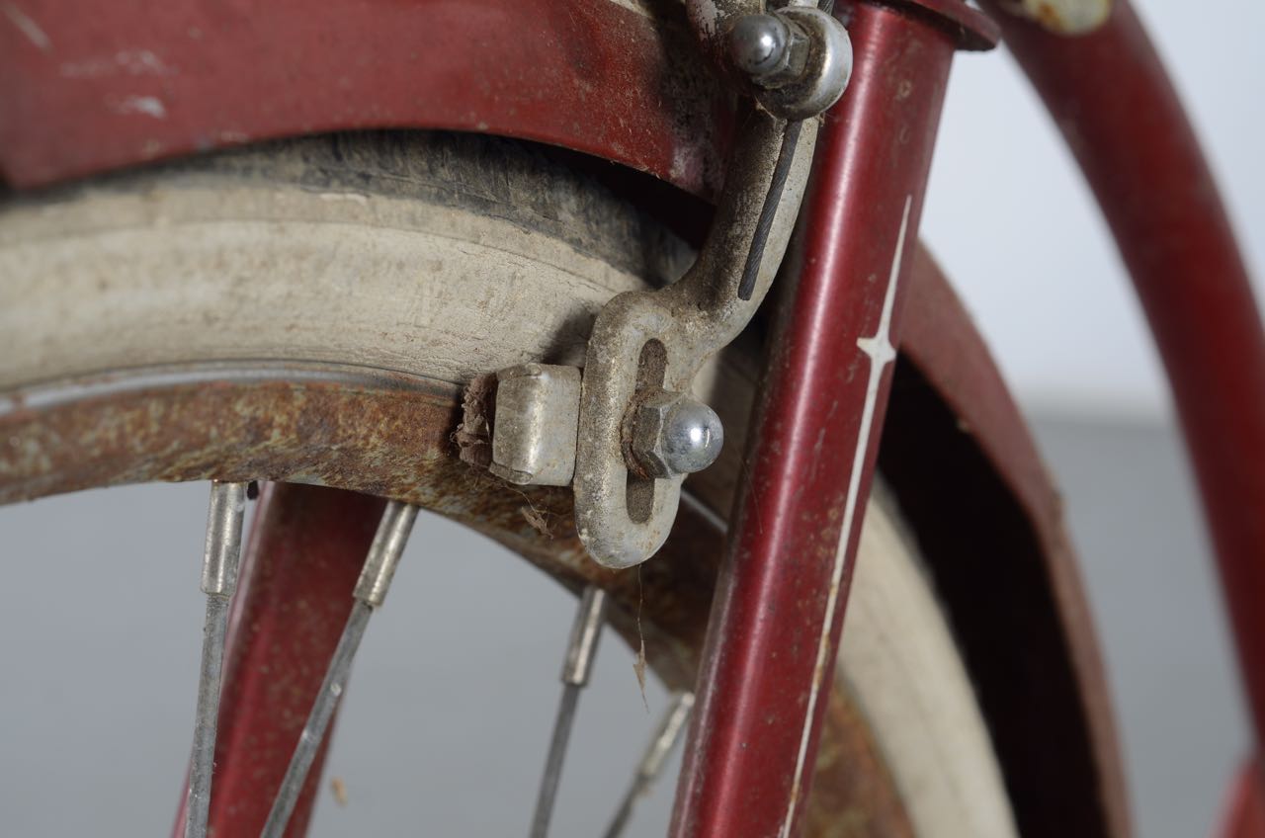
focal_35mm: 75
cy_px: 419
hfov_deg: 27.0
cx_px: 632
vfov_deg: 18.1
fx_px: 2630
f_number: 5.6
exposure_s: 1/125
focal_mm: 50
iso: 100
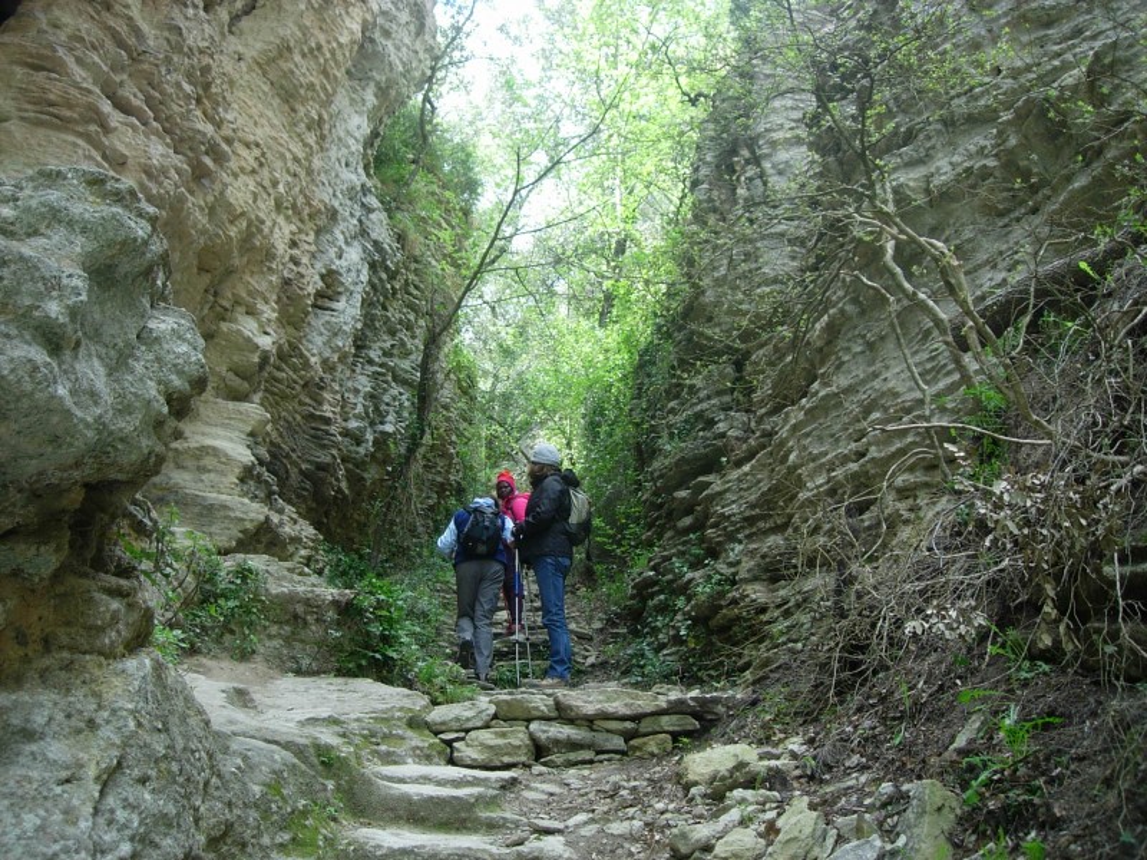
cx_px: 574
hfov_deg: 49.0
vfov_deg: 37.7
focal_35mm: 38
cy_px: 430
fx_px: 1259
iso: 64
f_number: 2.8
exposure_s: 1/157
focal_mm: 7.8
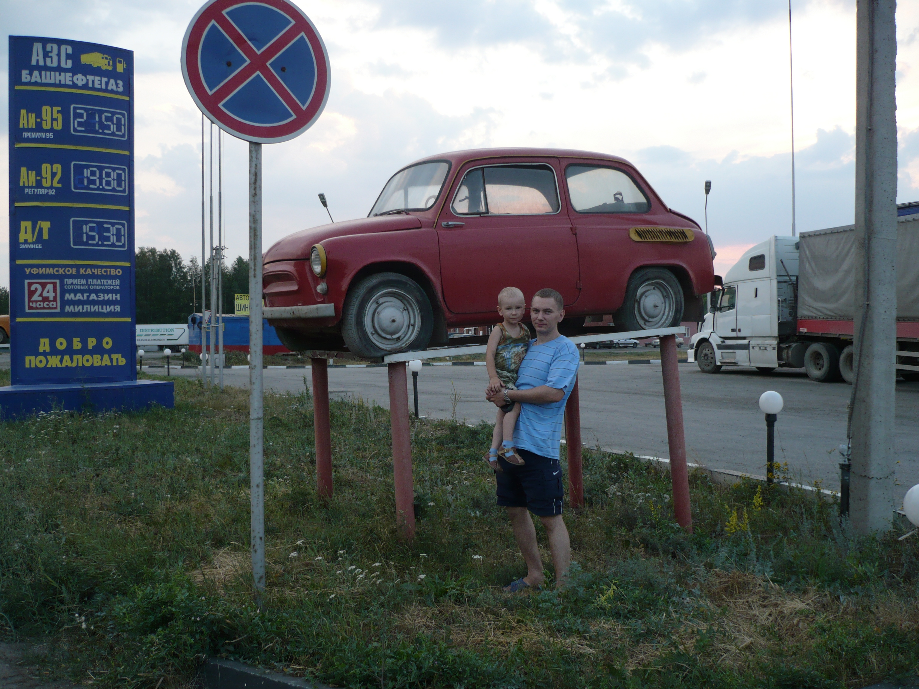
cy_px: 344
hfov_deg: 52.6
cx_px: 460
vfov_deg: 40.7
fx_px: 929
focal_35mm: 35
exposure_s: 1/80
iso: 100
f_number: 2.8
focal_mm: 5.8
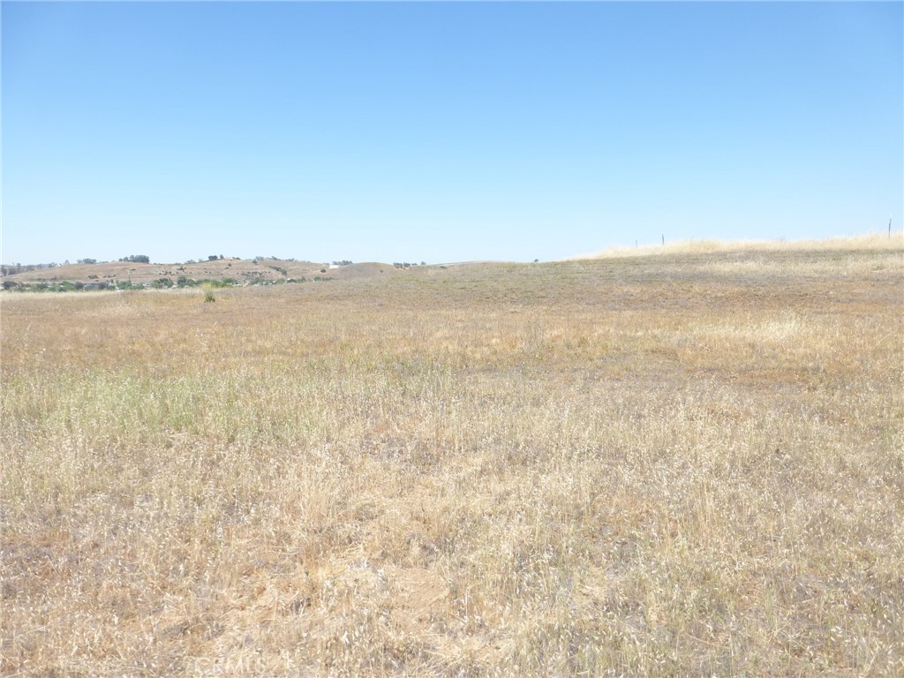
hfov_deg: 71.6
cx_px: 452
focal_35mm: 24
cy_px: 339
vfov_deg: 56.8
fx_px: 627
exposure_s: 1/640
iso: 100
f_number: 4
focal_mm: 4.3
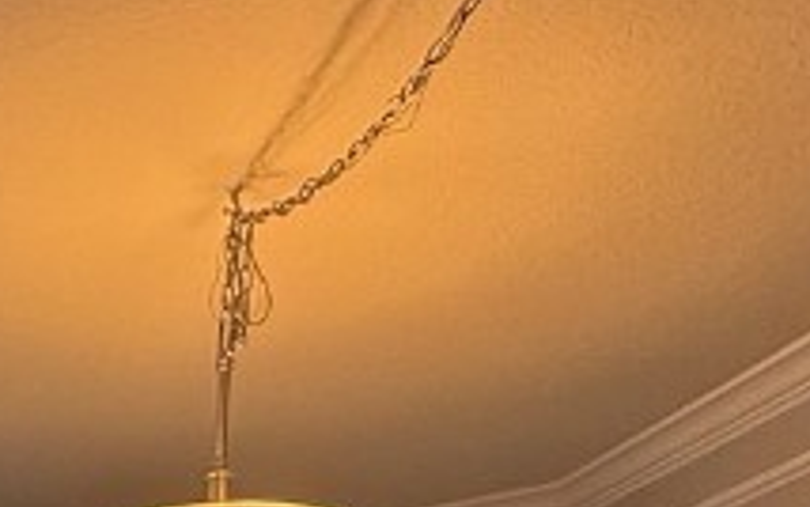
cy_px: 1196
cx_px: -269
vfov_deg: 13.6
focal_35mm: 71
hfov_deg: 24.8
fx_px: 1568
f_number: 2.2
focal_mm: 2.22
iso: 100
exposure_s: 1/99
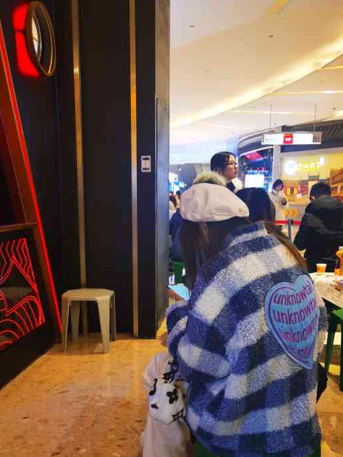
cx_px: 147
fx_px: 489
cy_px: 296
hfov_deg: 38.6
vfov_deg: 49.5
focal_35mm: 37
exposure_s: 1/100
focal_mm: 5.56
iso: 200
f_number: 1.6
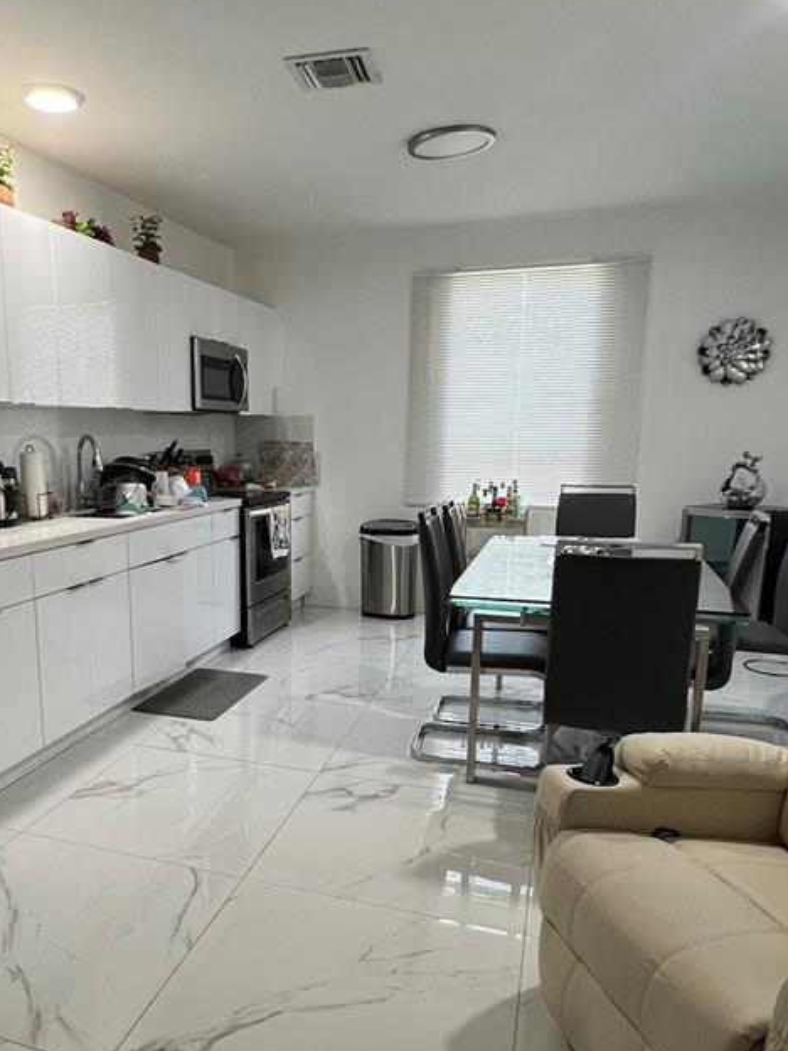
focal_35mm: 25
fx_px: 759
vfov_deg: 68.9
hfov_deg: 53.4
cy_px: 613
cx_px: 241
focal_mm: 1.57
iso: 200
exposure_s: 1/120
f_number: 1.8
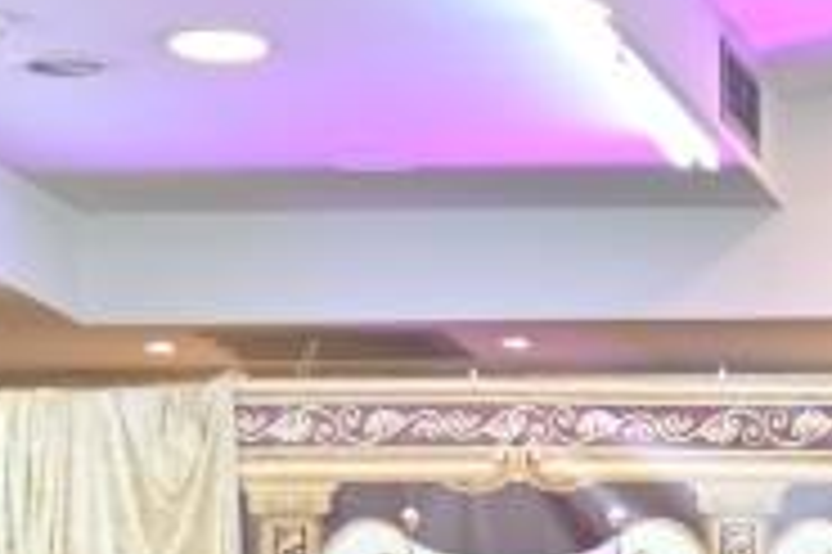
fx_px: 4595
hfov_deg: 9.5
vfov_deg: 6.7
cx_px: 1799
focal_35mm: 199
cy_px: 1004
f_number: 4
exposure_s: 1/160
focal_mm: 24
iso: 400
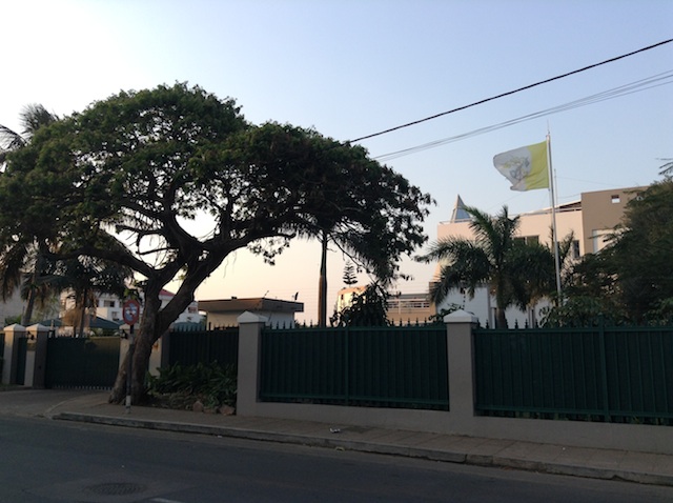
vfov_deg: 42.8
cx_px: 336
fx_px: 641
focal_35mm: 33
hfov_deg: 55.4
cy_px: 252
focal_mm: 3.3
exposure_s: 1/240
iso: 25
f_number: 2.4
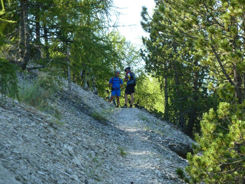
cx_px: 122
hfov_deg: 13.4
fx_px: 1040
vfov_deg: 10.1
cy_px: 92
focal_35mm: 147
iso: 160
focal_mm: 24.1
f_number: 4.5
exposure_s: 1/125
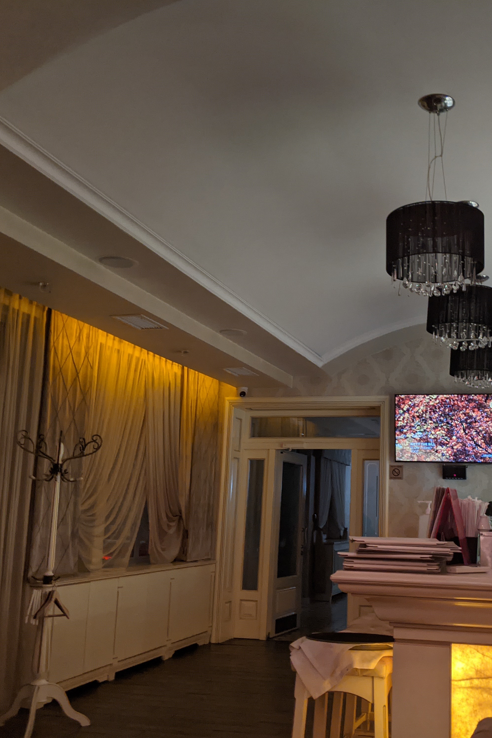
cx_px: 340
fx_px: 779
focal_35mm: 38
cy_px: 371
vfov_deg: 50.7
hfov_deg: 34.6
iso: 331
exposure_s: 1/49.9
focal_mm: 4.44
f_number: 1.8
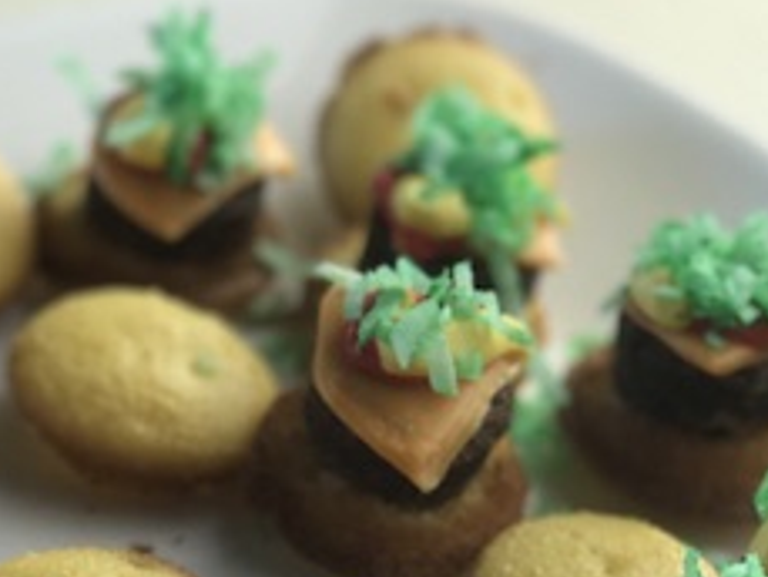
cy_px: 671
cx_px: 215
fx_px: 3596
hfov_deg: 12.2
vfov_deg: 9.1
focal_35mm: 162
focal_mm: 6.6
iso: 40
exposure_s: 1/60
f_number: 2.8
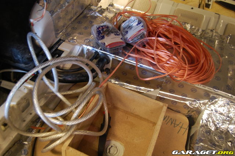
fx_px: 235
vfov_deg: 36.7
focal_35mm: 36
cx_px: 118
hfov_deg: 53.2
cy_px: 78
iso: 800
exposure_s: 1/8
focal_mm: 24
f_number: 4
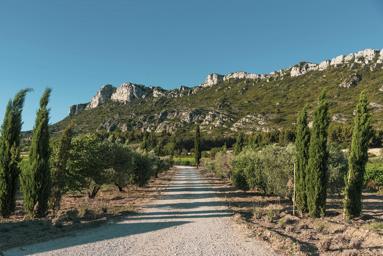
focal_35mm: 38
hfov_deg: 50.7
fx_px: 404
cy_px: 128
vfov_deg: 35.1
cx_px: 192
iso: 100
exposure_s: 1/200
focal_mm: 38
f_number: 7.1
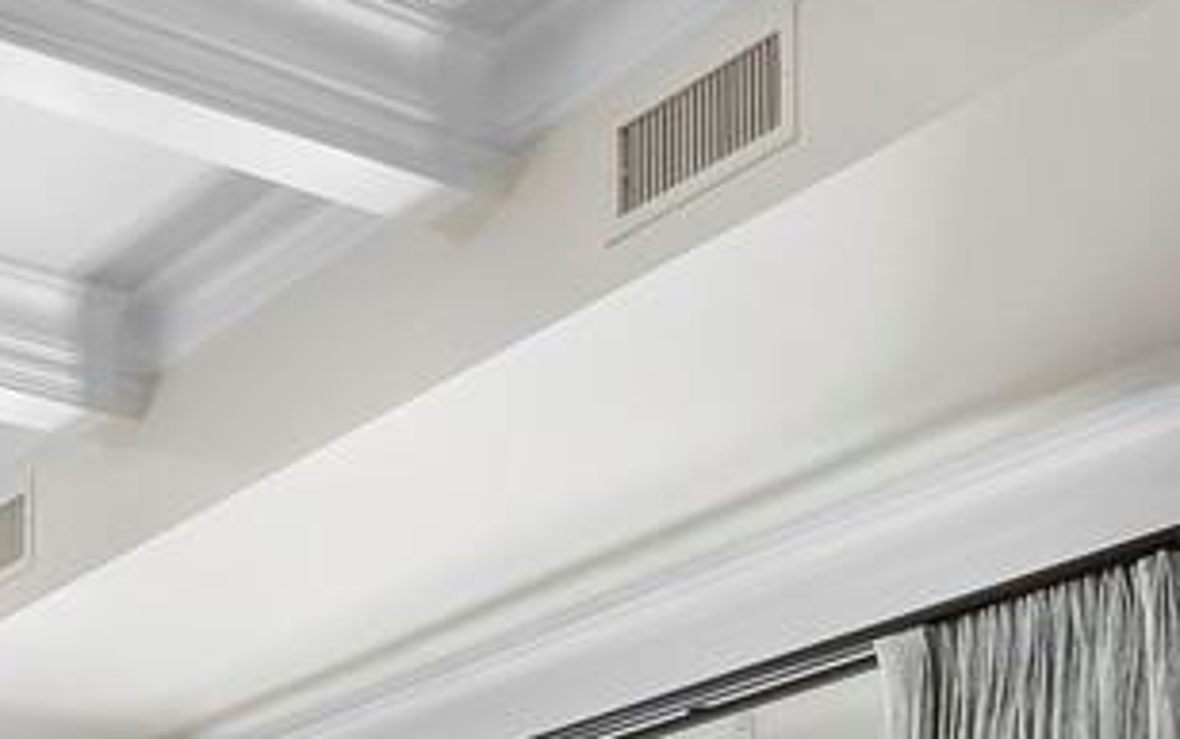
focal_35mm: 77
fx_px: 2478
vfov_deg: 14.9
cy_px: 1321
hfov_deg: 26.3
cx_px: 257
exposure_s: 1/15
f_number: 11
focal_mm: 7
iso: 400
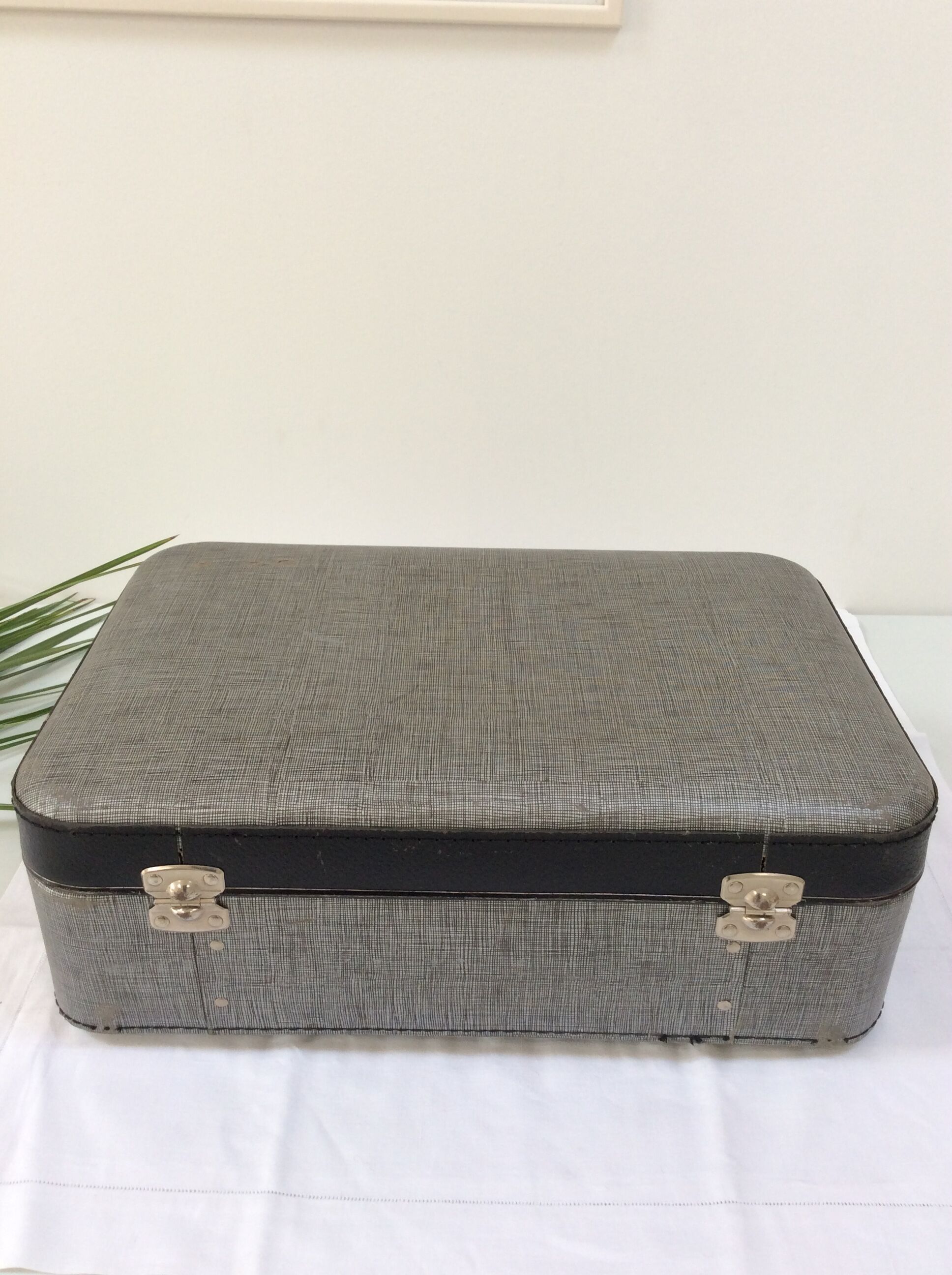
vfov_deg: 56.9
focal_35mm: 32
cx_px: 476
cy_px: 638
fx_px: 1177
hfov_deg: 44.1
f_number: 2.4
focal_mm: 3.3
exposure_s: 1/50
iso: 40
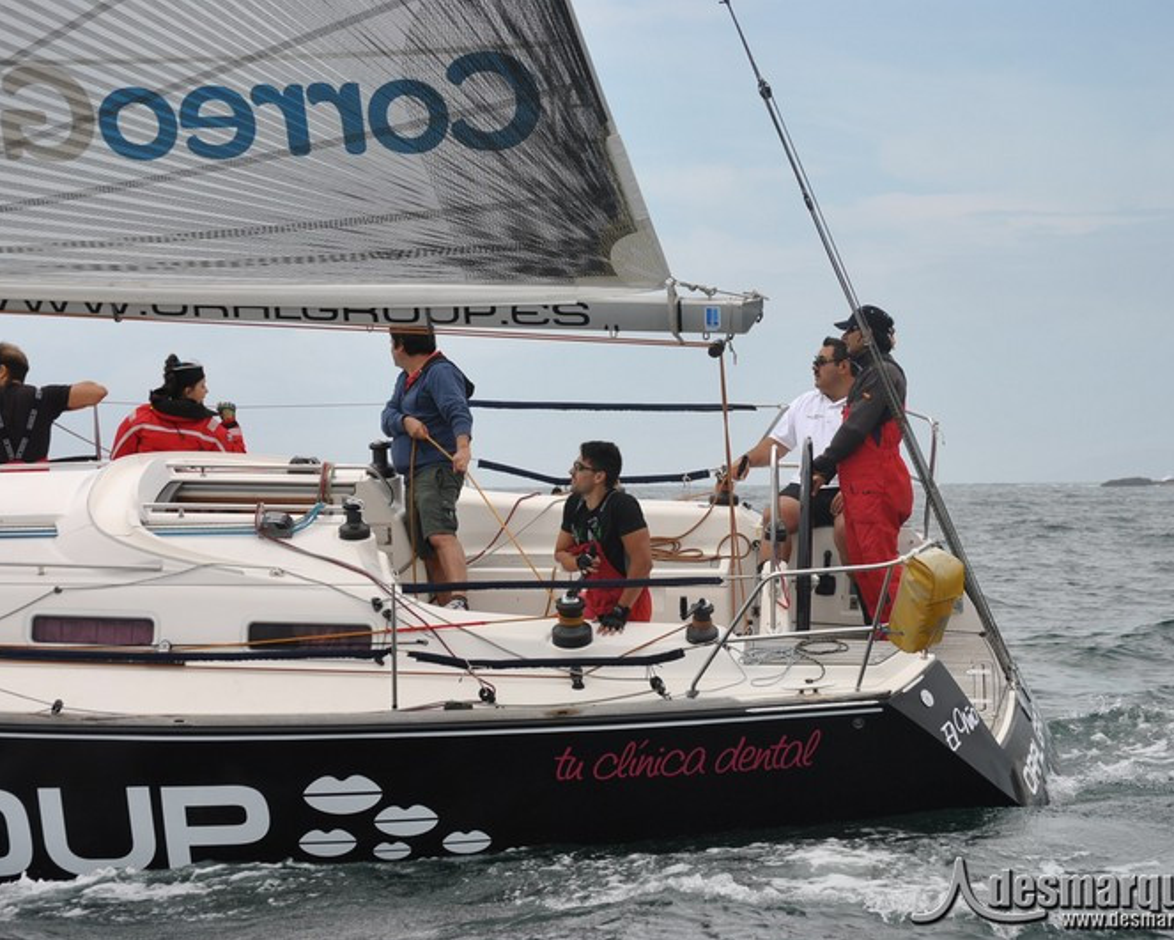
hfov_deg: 15.1
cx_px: 551
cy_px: 473
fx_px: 4434
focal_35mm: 128
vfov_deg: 12.1
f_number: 5.6
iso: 100
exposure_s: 1/500
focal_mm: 75
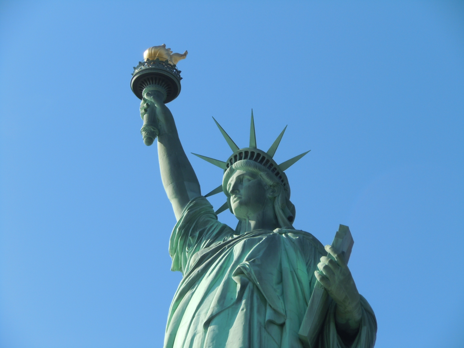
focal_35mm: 141
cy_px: 174
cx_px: 232
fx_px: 1890
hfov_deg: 14.0
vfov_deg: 10.5
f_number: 5.5
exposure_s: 1/400
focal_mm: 25.3
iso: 100
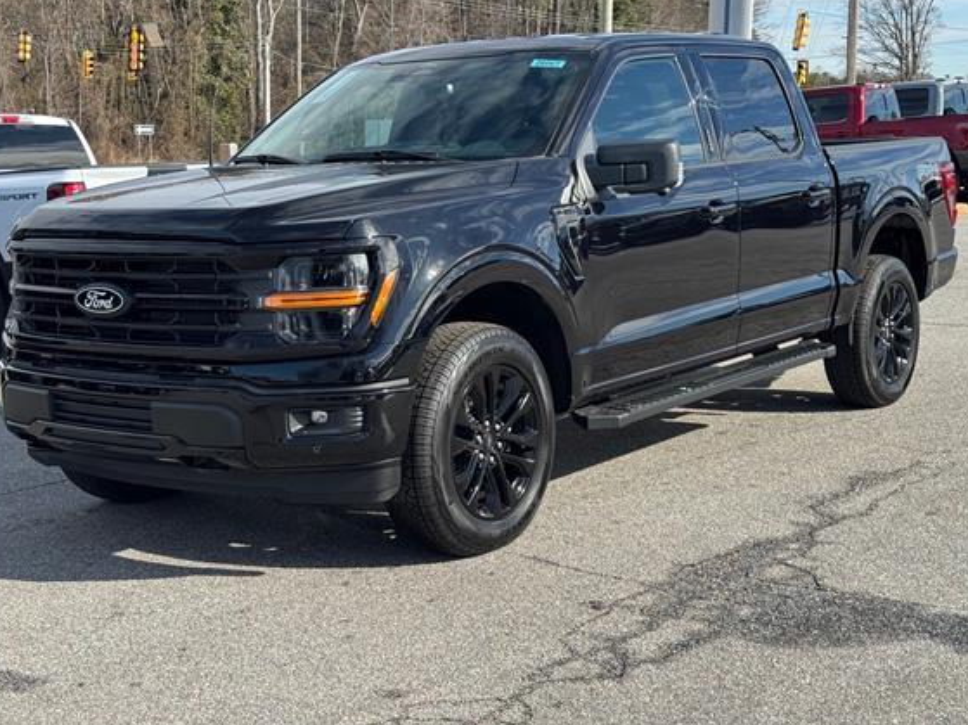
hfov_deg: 34.9
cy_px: 325
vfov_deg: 26.5
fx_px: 1538
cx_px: 478
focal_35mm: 55
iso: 64
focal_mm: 6.76
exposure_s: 1/2179
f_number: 1.78
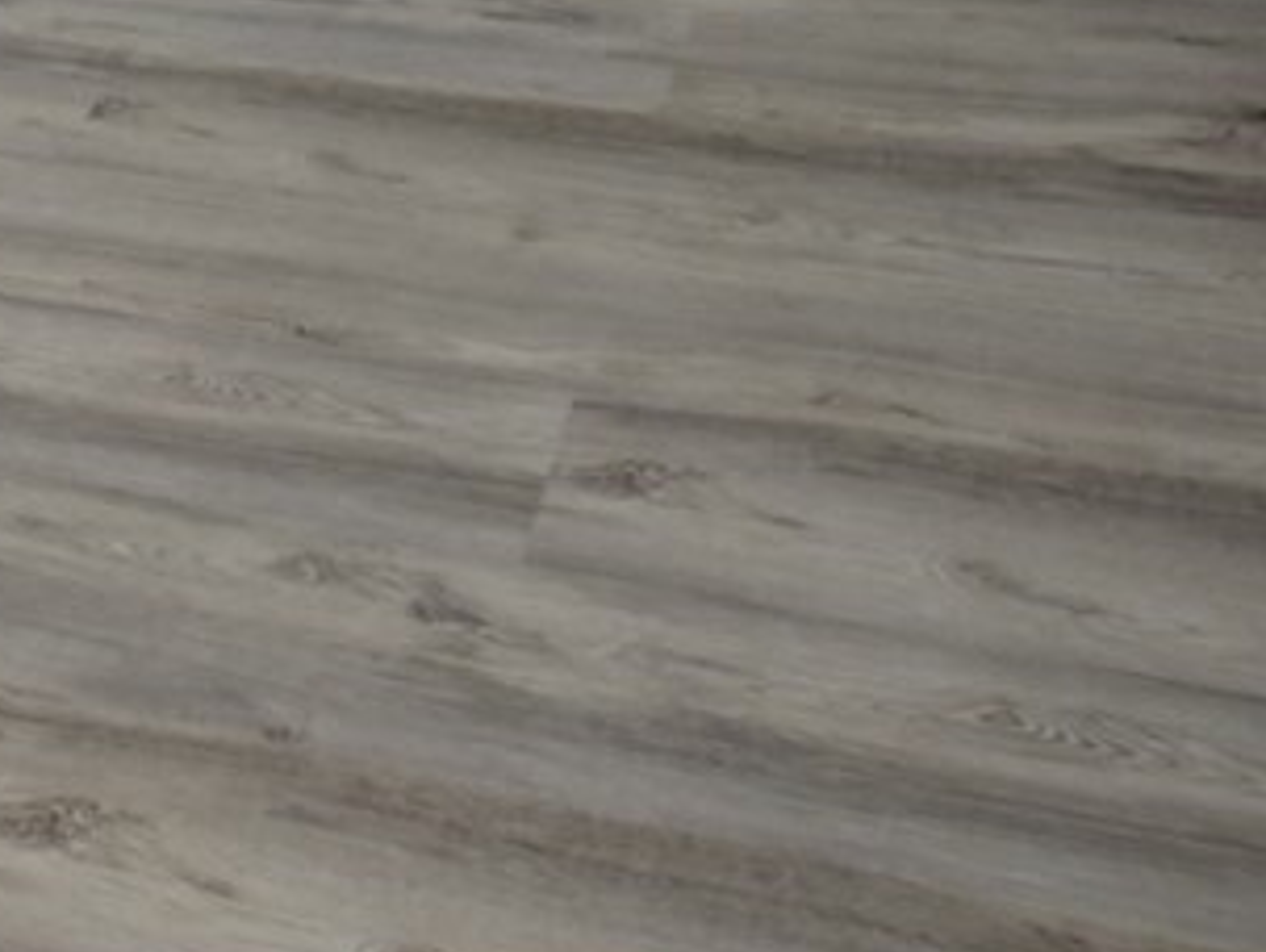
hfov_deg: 20.8
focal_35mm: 81
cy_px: -526
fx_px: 2966
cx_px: -597
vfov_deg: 16.4
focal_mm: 4.1
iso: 100
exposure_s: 1/30
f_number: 3.5
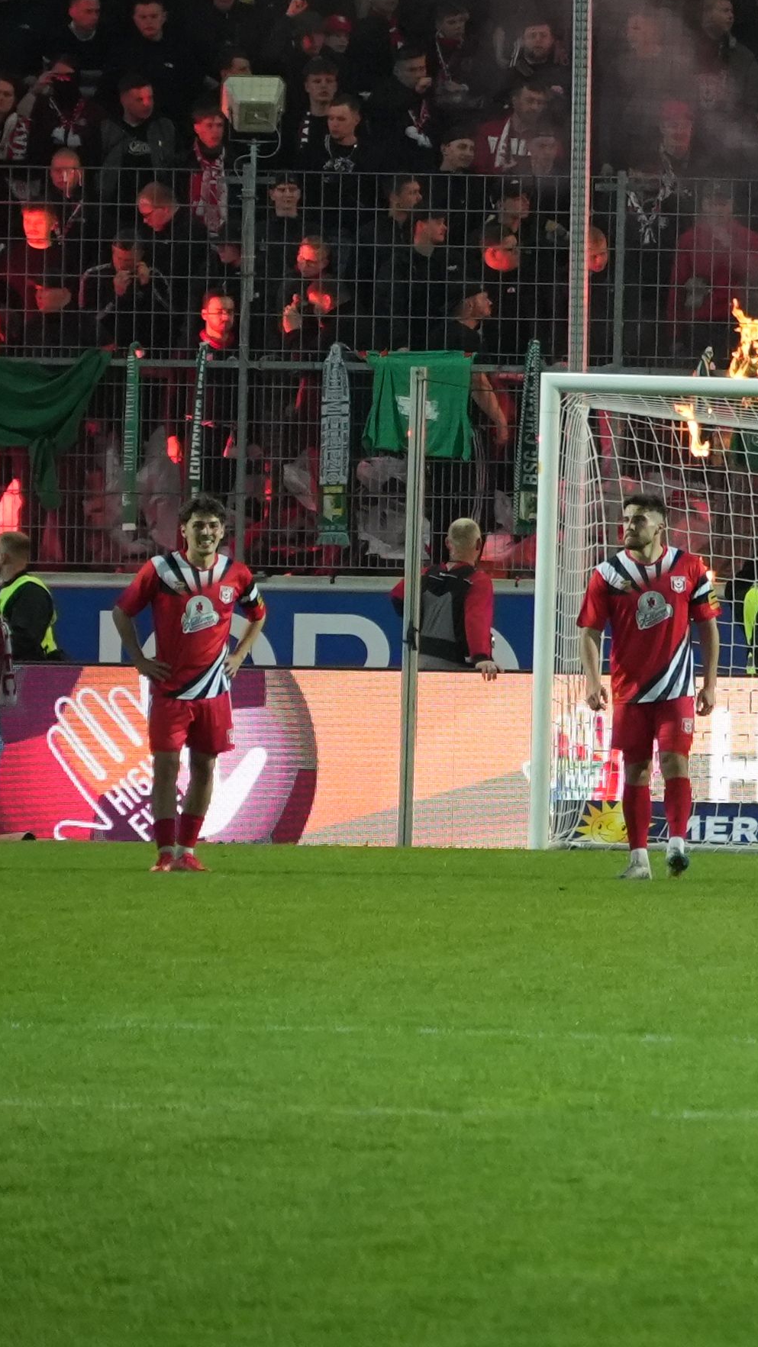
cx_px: 1340
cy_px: 248
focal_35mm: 566
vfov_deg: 3.8
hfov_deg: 2.1
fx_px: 20221
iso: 2500
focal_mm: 138
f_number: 5.6
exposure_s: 1/250
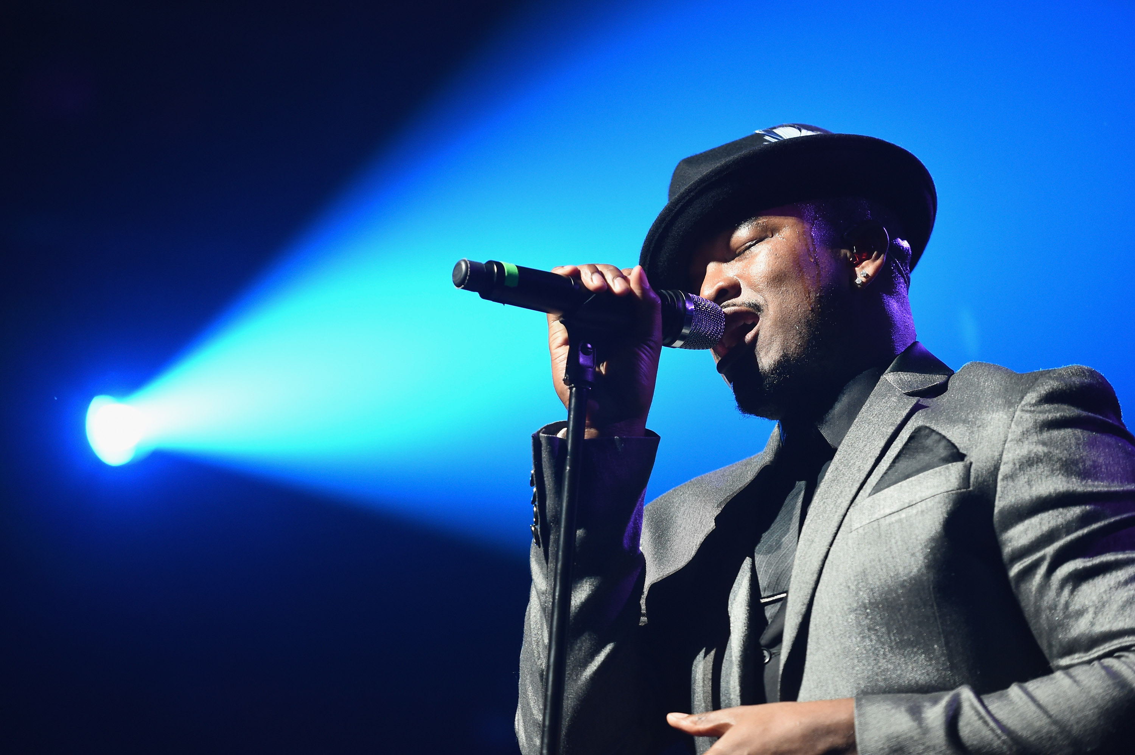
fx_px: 5042
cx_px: 568
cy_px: 378
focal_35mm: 160
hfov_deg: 12.8
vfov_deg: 8.6
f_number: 3.5
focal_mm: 160
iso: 2000
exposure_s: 1/250
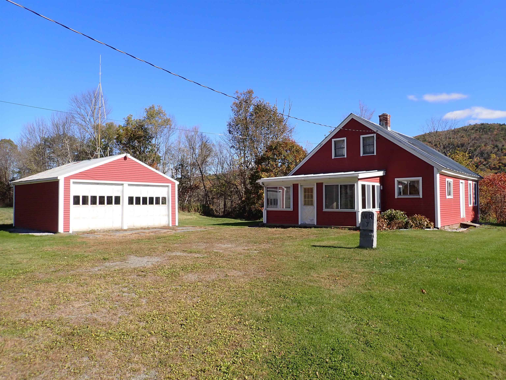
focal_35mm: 25
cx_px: 253
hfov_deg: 69.4
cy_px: 190
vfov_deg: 54.9
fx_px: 365
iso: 100
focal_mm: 4.5
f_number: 8
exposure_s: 1/200
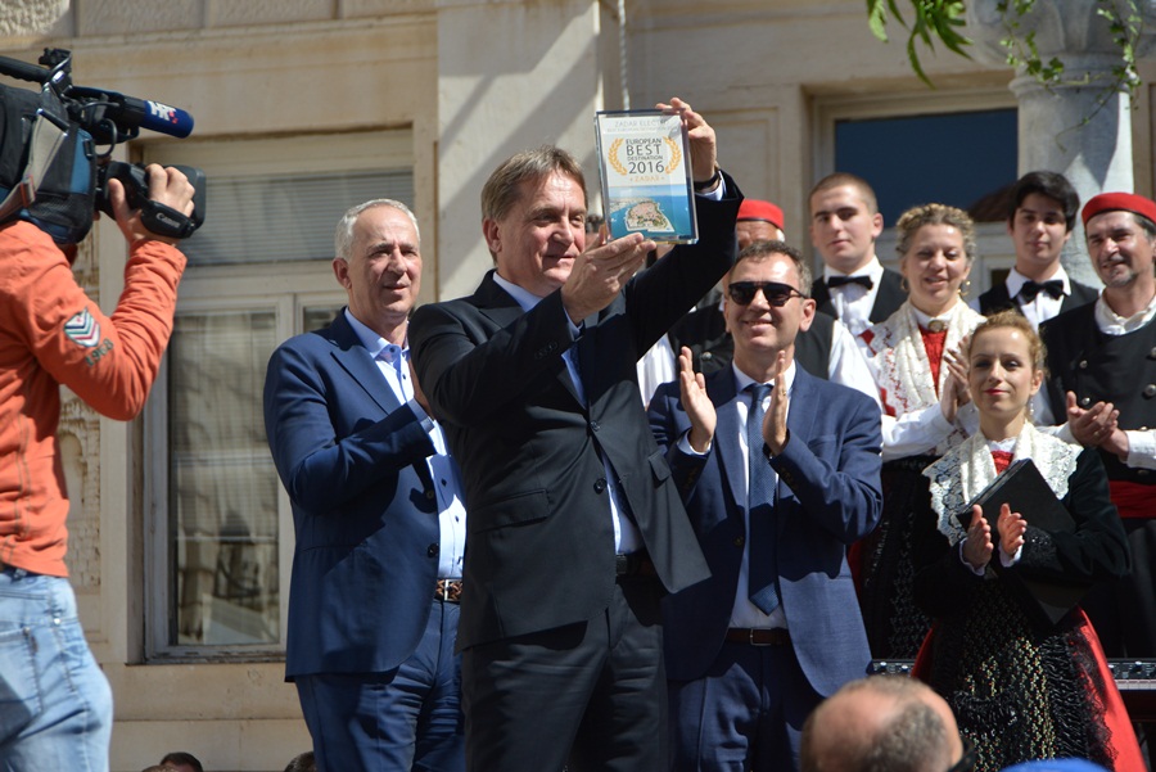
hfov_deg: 20.0
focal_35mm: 102
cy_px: 386
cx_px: 578
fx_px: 3277
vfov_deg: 13.4
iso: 400
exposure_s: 1/2000
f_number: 5.6
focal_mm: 102
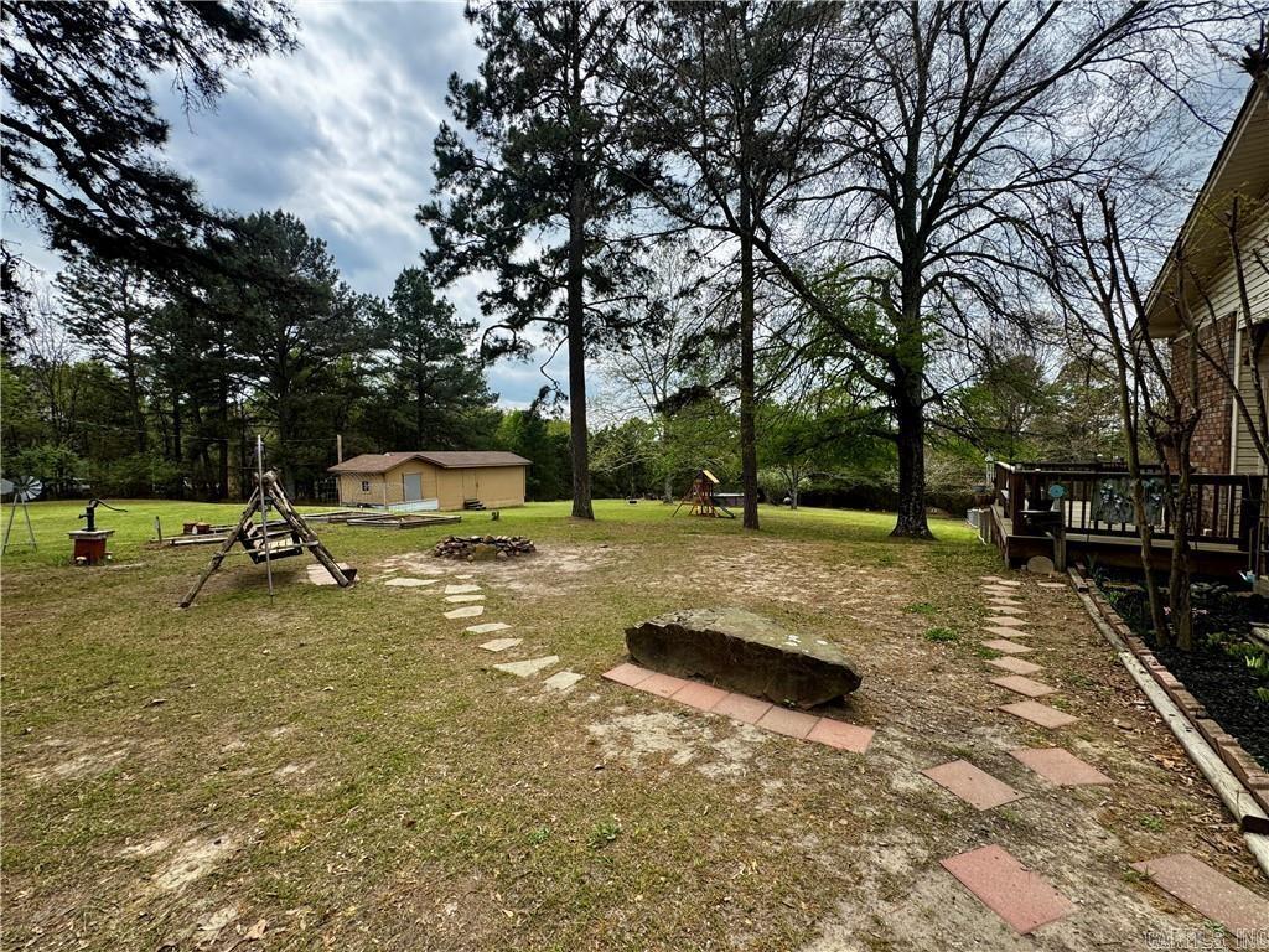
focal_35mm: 14
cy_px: 476
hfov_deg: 102.1
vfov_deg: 85.7
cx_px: 634
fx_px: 513
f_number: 2.2
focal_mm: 2.22
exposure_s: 1/727
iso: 50
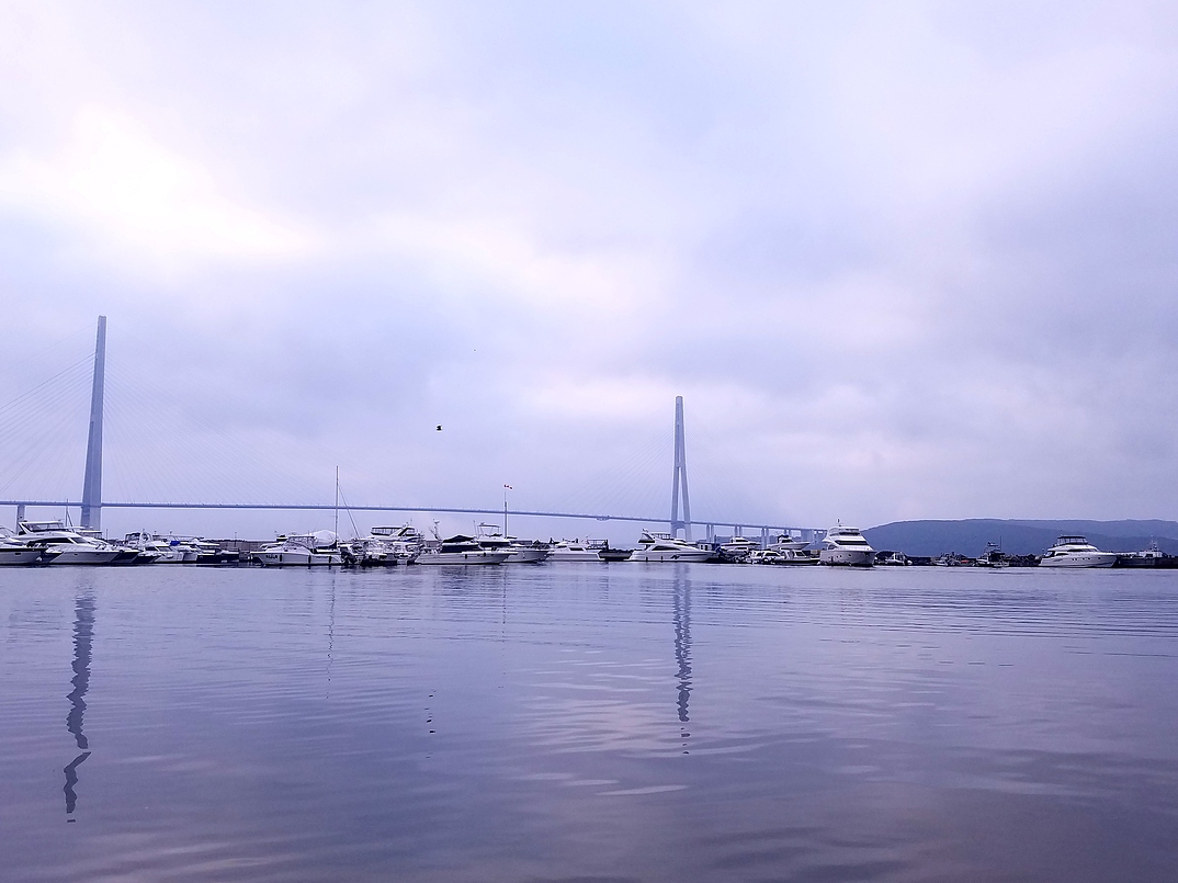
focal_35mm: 31
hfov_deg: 58.3
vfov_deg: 45.3
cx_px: 564
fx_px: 1055
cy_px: 392
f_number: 1.7
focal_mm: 4.2
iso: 50
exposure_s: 1/750
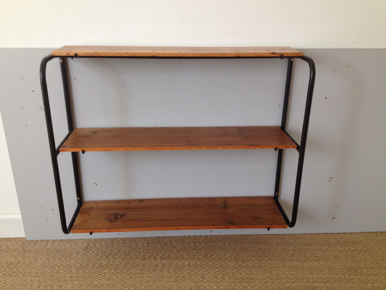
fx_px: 390
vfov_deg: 40.7
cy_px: 145
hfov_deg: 52.6
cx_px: 193
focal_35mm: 35
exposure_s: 1/20
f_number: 2.4
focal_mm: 4.28
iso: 80
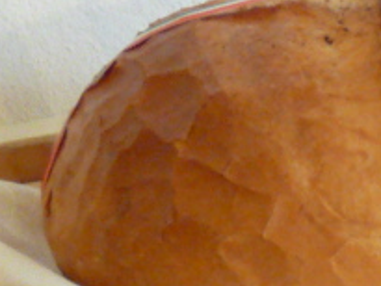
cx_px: 418
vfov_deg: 3.1
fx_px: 5330
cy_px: 115
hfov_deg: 4.1
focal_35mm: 484
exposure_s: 1/5
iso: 400
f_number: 3.4
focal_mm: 15.5
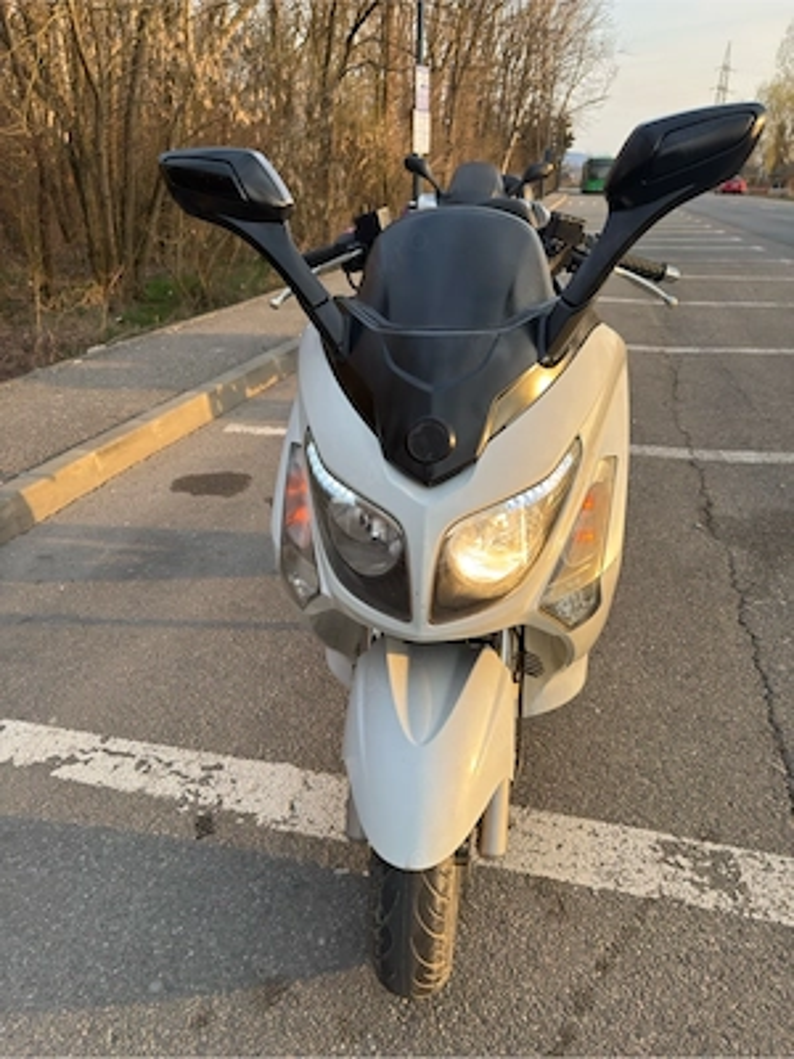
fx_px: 734
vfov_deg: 71.6
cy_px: 530
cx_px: 397
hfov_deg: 56.8
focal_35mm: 24
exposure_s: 1/412
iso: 80
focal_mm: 6.76
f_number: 1.78
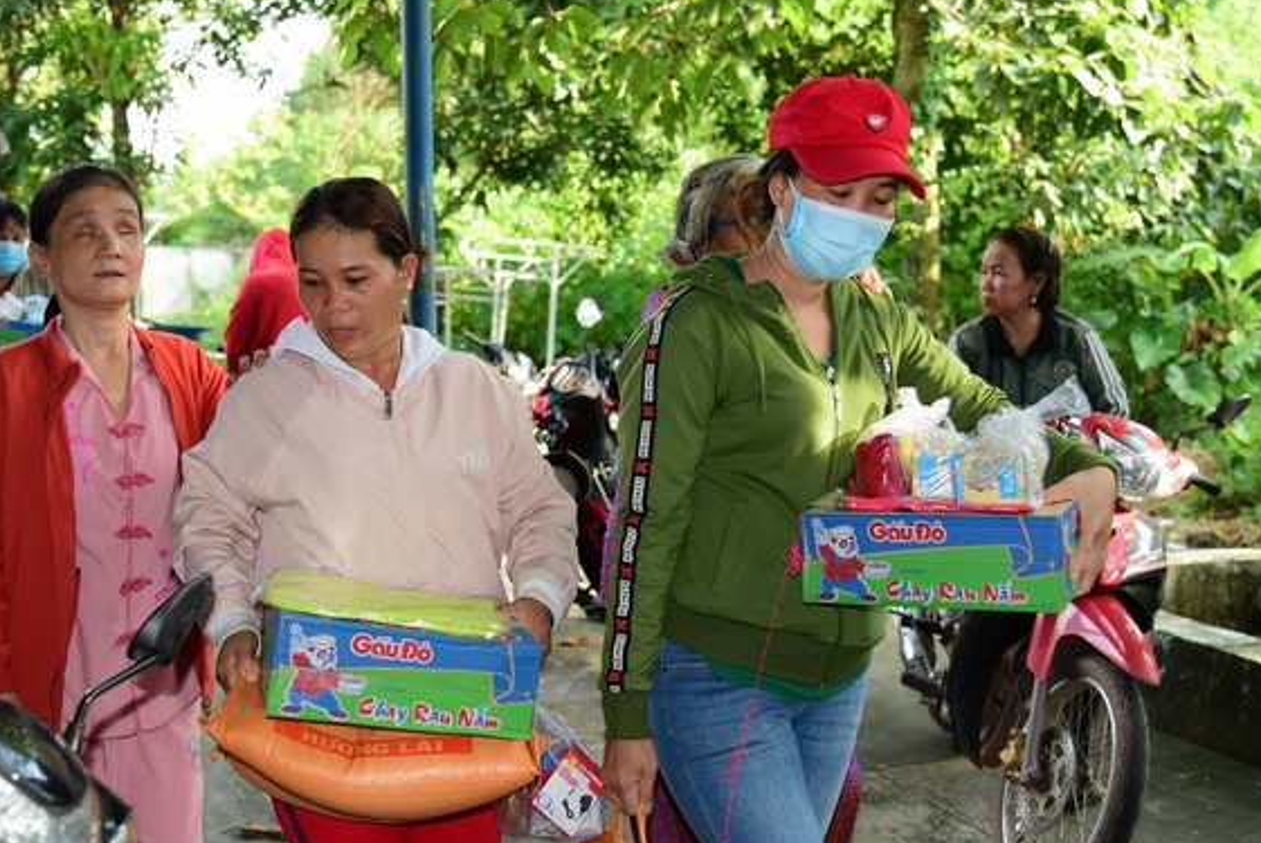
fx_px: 1542
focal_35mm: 44
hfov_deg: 44.5
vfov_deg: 30.6
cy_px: 387
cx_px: 616
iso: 320
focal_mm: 38
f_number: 4
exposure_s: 1/160
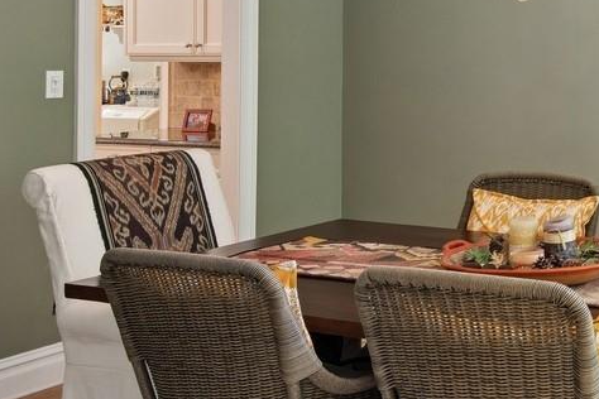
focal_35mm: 54
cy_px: 32
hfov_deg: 31.4
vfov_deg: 24.3
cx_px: 704
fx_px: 898
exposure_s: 1/8
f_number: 9
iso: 200
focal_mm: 16
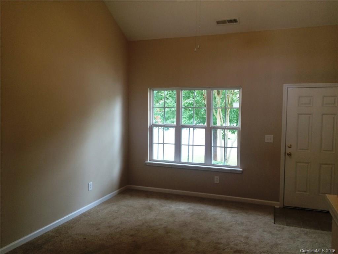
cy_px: 127
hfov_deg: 61.7
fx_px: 283
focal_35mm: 29
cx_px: 169
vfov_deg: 48.2
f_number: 2.2
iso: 80
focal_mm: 4.15
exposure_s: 1/30
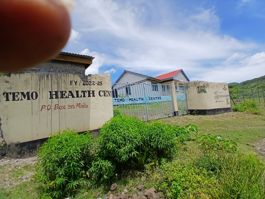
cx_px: 132
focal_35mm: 17
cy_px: 100
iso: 50
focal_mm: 1.4
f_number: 2.2
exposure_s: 1/1761
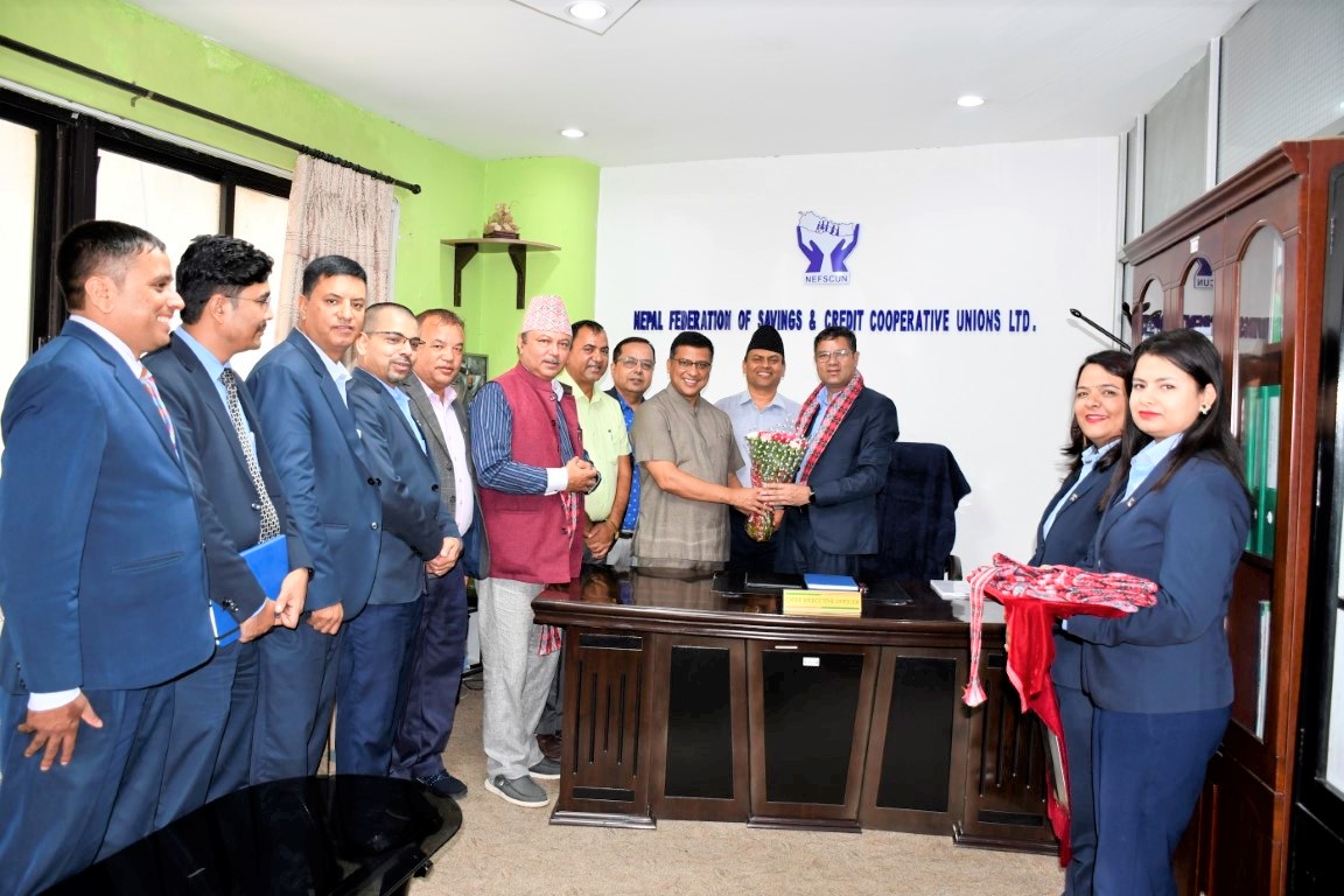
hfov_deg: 67.4
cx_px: 672
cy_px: 448
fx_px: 1008
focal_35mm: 27
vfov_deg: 47.9
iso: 640
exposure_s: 1/60
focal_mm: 18
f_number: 3.5
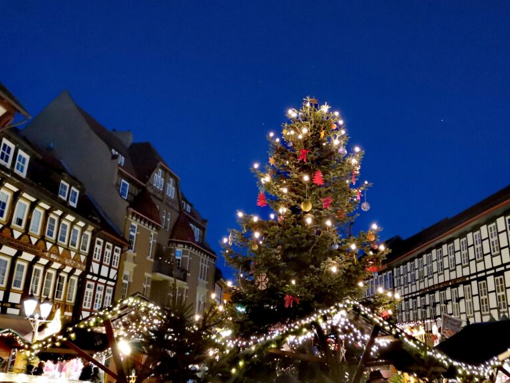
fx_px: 516
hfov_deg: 52.5
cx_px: 277
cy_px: 154
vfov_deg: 40.5
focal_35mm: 35
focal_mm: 4.75
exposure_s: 1/20
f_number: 2.4
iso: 1250
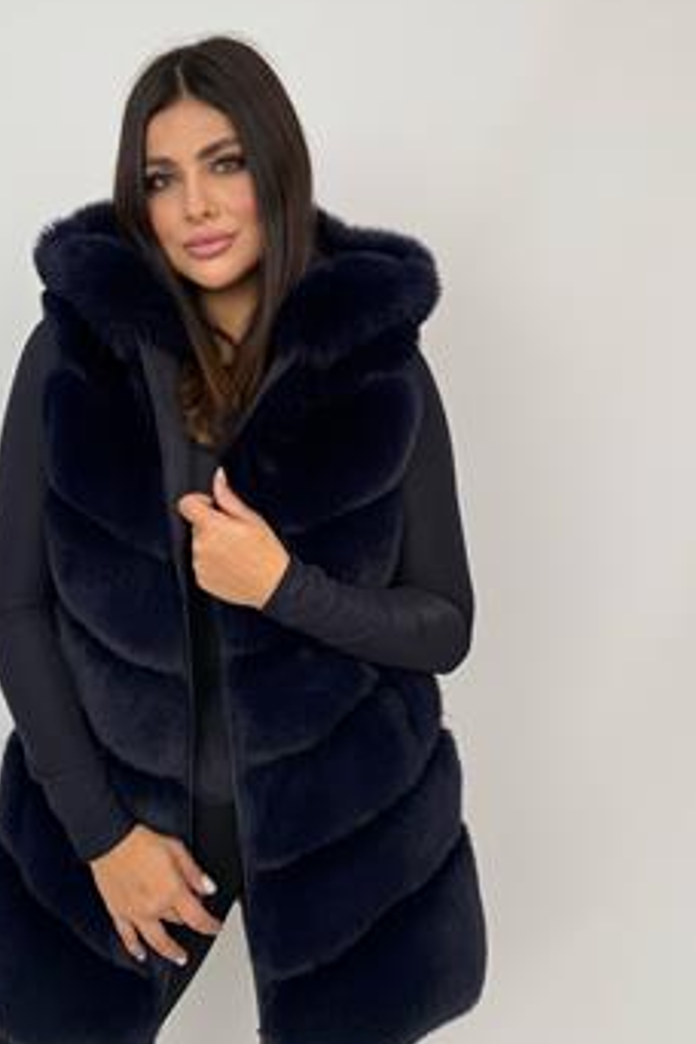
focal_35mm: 34
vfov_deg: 55.4
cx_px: 205
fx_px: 986
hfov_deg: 38.2
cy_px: 421
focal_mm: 6.76
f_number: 1.78
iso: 80
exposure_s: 1/356
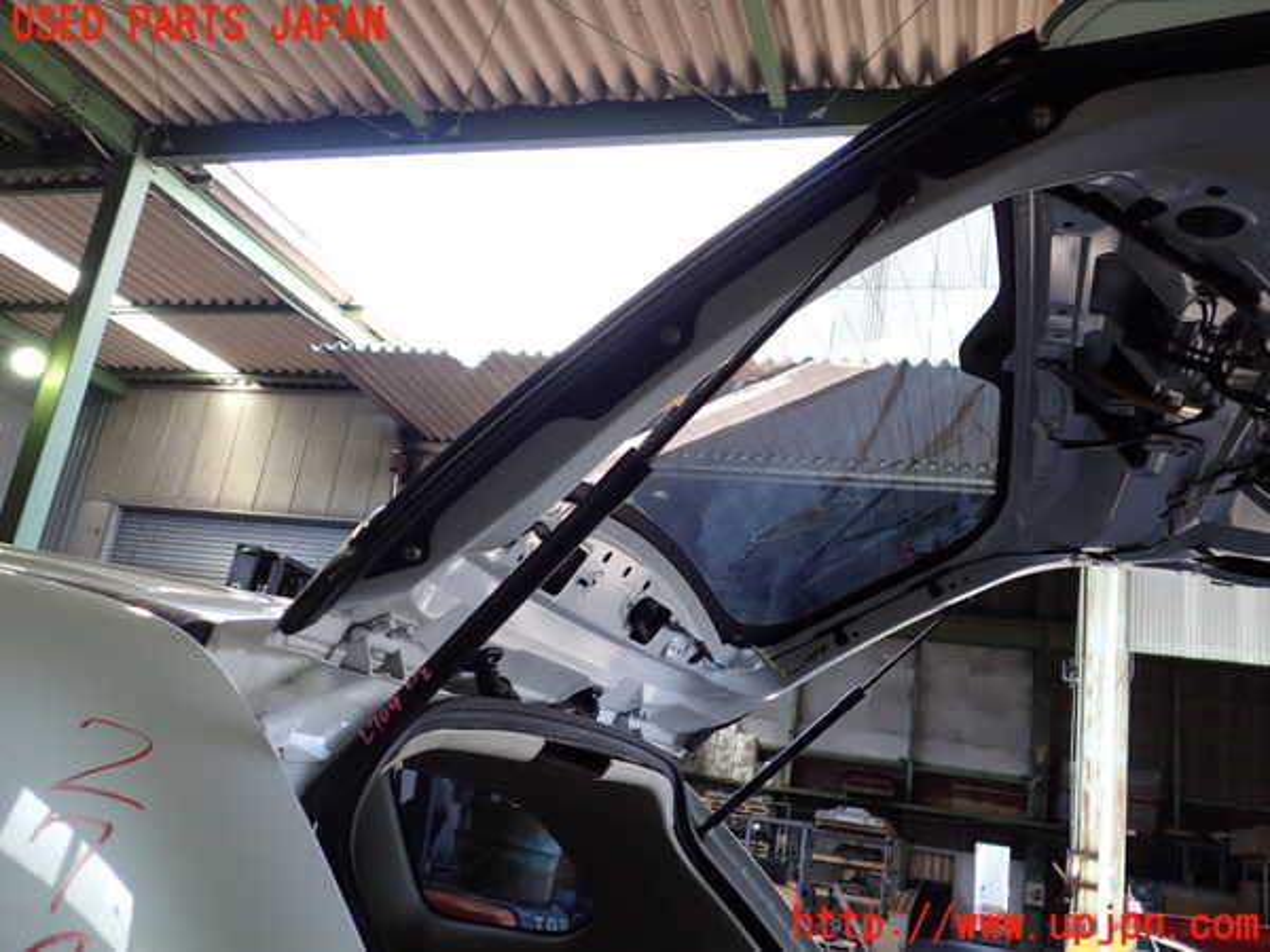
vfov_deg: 46.8
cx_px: 635
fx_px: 1101
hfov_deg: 60.0
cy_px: 476
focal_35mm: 30
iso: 200
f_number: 2.3
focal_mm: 5.4
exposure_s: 1/125
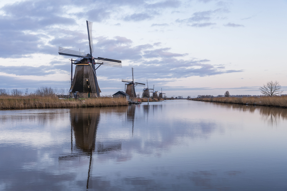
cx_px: 144
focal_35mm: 40
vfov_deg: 33.4
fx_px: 319
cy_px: 96
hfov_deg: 48.5
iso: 100
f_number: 8
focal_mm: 40
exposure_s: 1/8
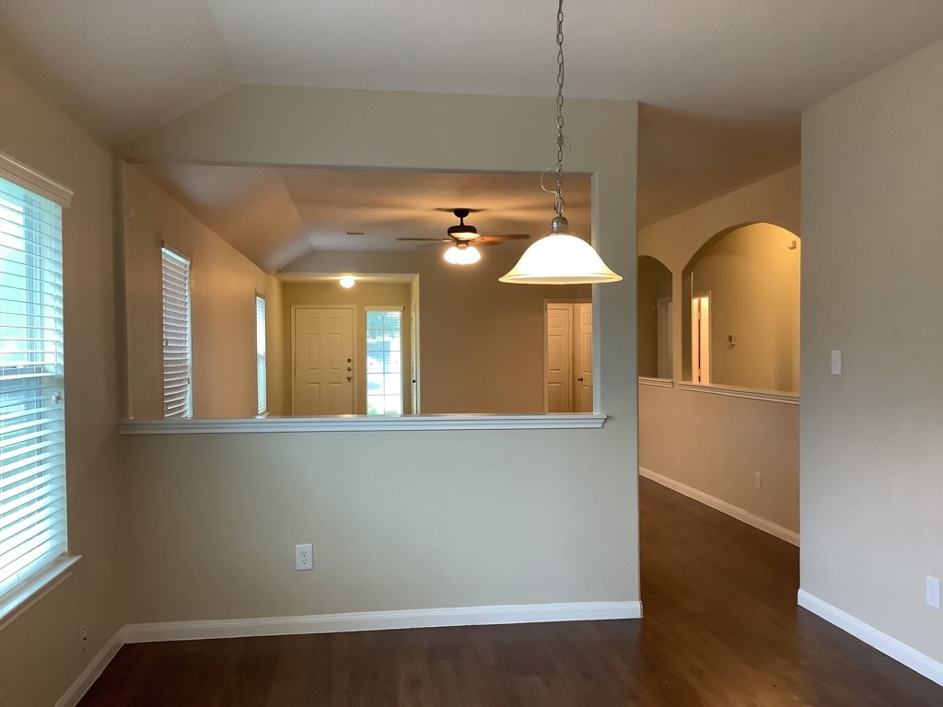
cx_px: 472
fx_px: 844
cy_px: 354
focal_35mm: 31
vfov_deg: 45.4
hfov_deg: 58.4
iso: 320
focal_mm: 3.3
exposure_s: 1/40
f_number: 2.4
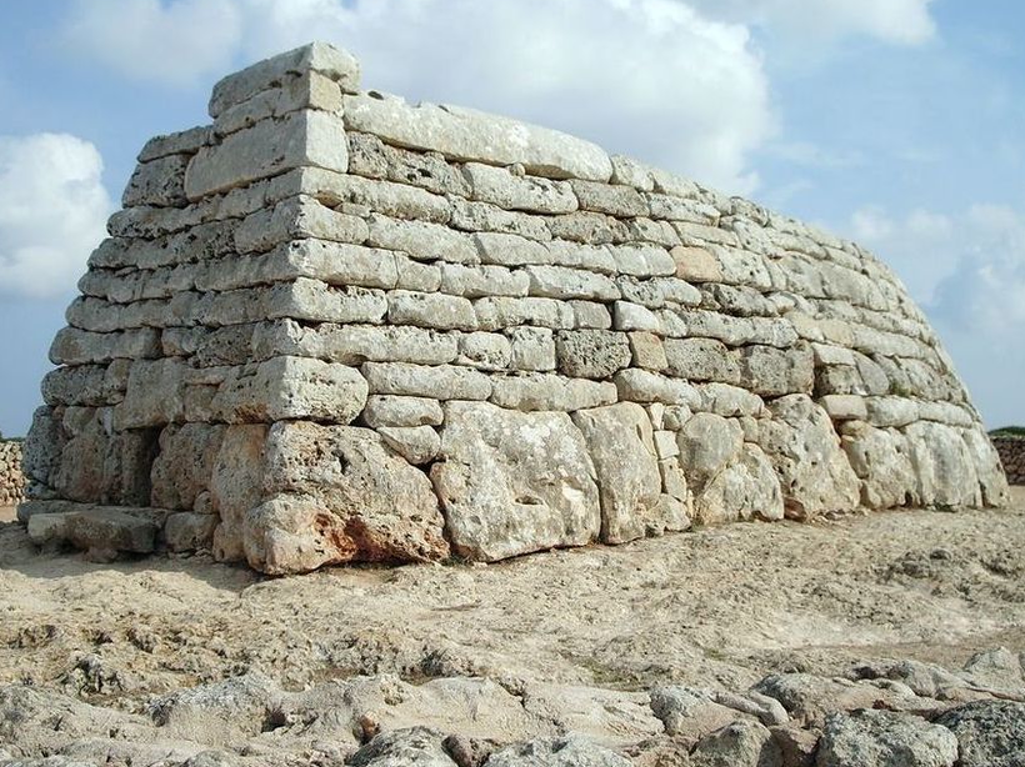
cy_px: 379
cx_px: 508
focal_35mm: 46
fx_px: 1361
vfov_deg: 31.5
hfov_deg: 41.3
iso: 50
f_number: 4.6
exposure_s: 1/500
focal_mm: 6.8
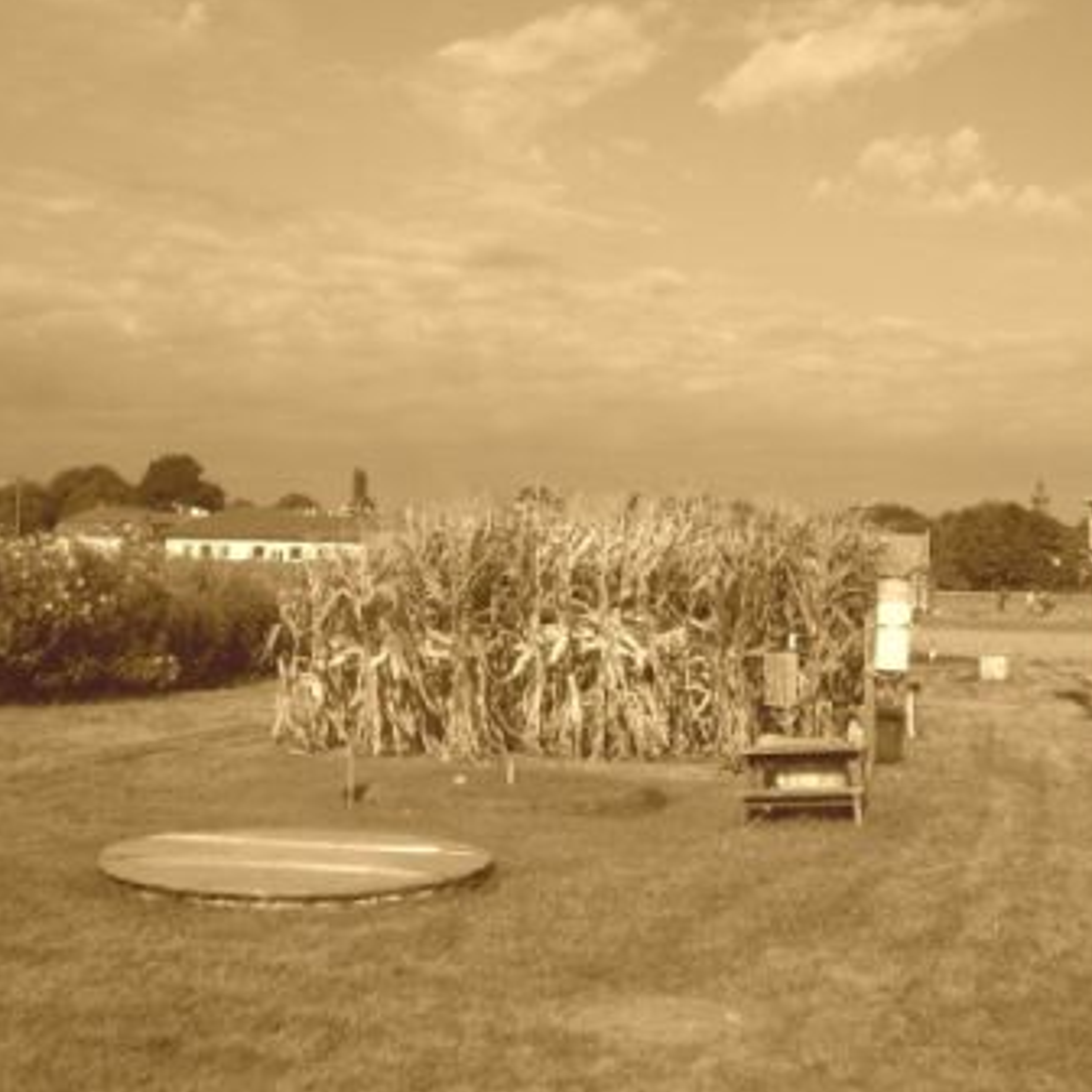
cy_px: 535
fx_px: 1785
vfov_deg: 34.0
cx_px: 751
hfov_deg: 33.6
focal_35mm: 50
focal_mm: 6.3
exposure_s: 1/640
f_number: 4.4
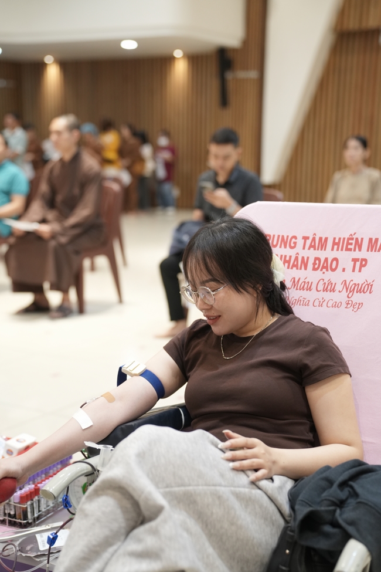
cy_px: 286
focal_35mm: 54
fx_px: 857
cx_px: 190
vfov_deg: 36.9
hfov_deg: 25.1
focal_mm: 54
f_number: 2.5
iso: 2000
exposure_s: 1/160
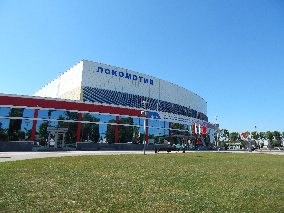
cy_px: 106
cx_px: 142
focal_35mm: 23
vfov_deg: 58.9
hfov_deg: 73.9
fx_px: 189
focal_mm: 4
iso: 125
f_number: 6
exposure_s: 1/400
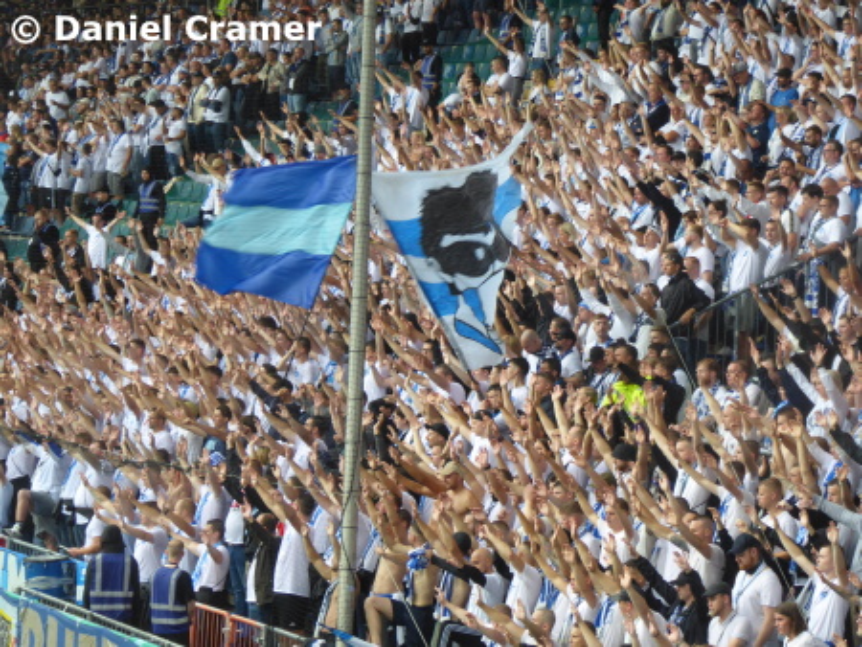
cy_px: 324
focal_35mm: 143
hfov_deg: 13.8
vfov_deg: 10.4
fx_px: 3563
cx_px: 431
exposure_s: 1/80
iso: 125
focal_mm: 25.6
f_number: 5.4
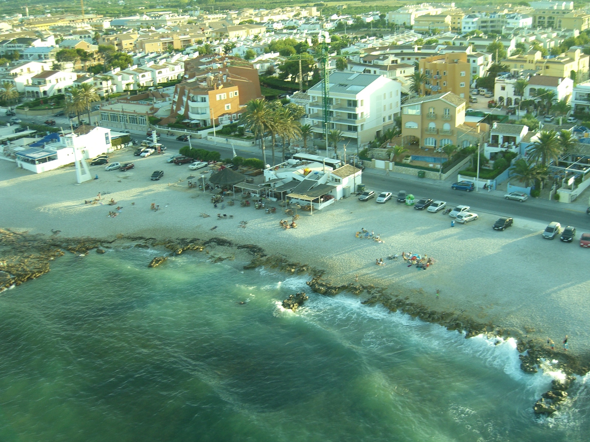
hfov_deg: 49.0
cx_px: 295
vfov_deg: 37.7
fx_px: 648
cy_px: 221
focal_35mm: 38
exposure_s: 1/250
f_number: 2.8
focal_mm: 7.9
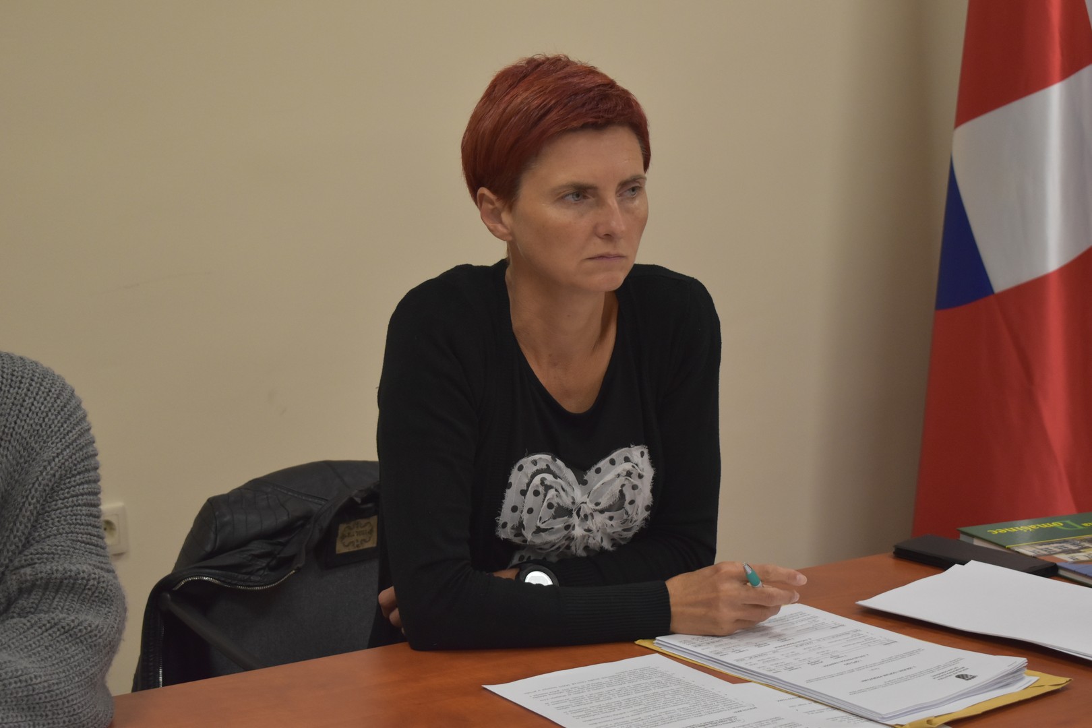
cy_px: 364
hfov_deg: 28.1
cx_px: 546
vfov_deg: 18.9
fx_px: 2184
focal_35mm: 72
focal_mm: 48
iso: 1250
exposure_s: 1/125
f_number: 5.3
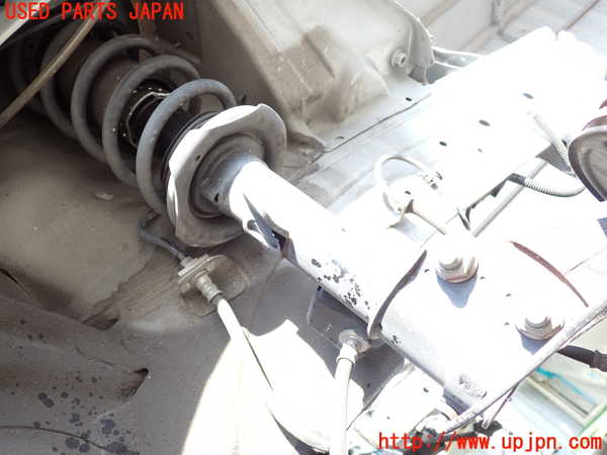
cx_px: 304
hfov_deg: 56.8
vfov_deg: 44.2
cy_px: 228
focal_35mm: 32
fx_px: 561
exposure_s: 1/125
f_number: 2.4
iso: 125
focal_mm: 5.79
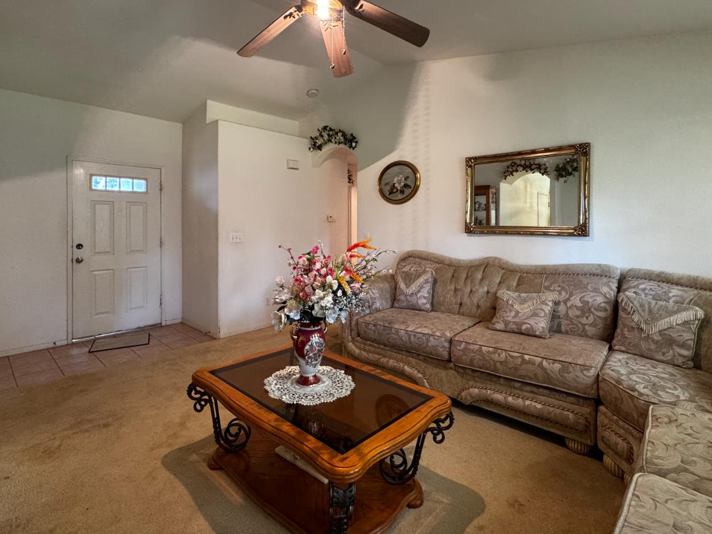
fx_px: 370
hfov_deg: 87.8
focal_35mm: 18
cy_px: 224
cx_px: 361
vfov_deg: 71.1
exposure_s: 1/60
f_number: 2.2
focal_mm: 2.22
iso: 400
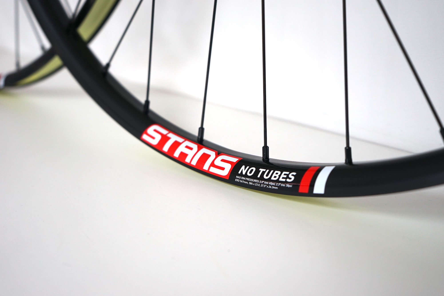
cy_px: 148
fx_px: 518
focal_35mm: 42
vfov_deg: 31.8
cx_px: 222
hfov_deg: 46.4
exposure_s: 1/60
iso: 640
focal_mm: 42
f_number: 4.5
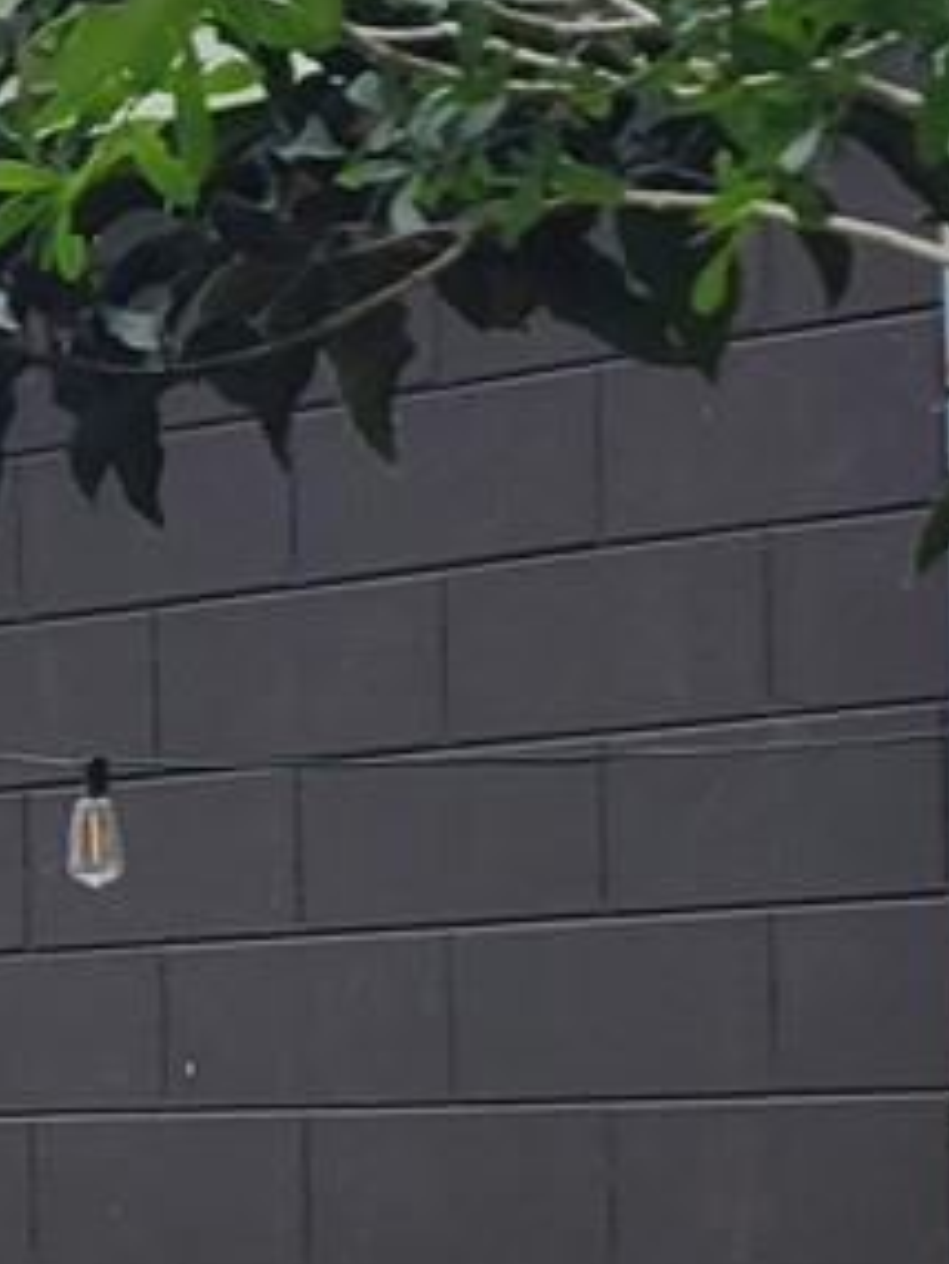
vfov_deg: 13.3
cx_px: -1432
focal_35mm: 146
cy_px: 1264
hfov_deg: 9.0
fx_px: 5333
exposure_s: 1/286
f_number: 1.8
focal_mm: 5.4
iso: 40
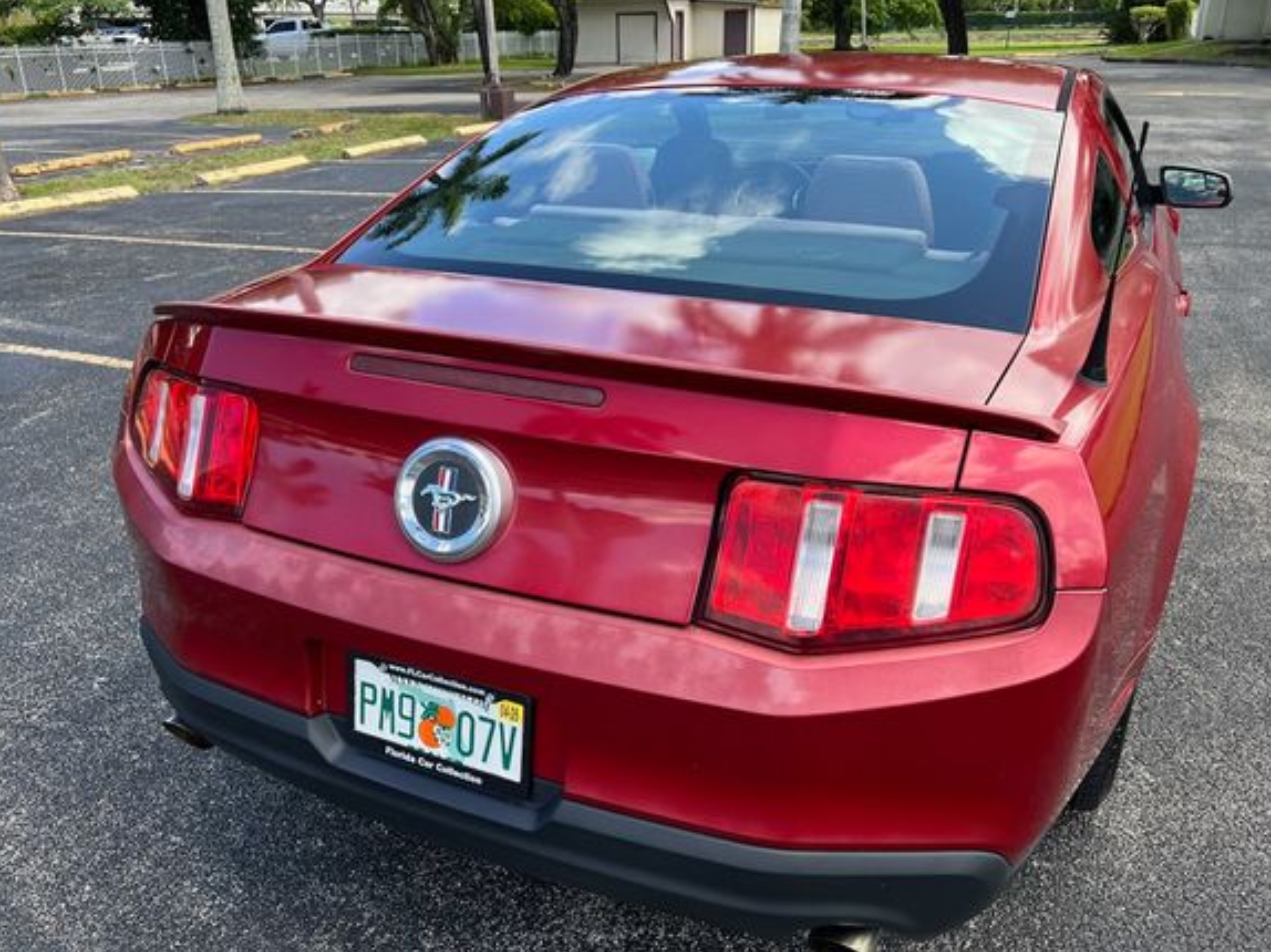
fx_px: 1064
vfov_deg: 48.2
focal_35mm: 29
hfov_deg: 61.7
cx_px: 616
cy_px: 494
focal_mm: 5.7
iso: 50
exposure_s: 1/827
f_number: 1.5
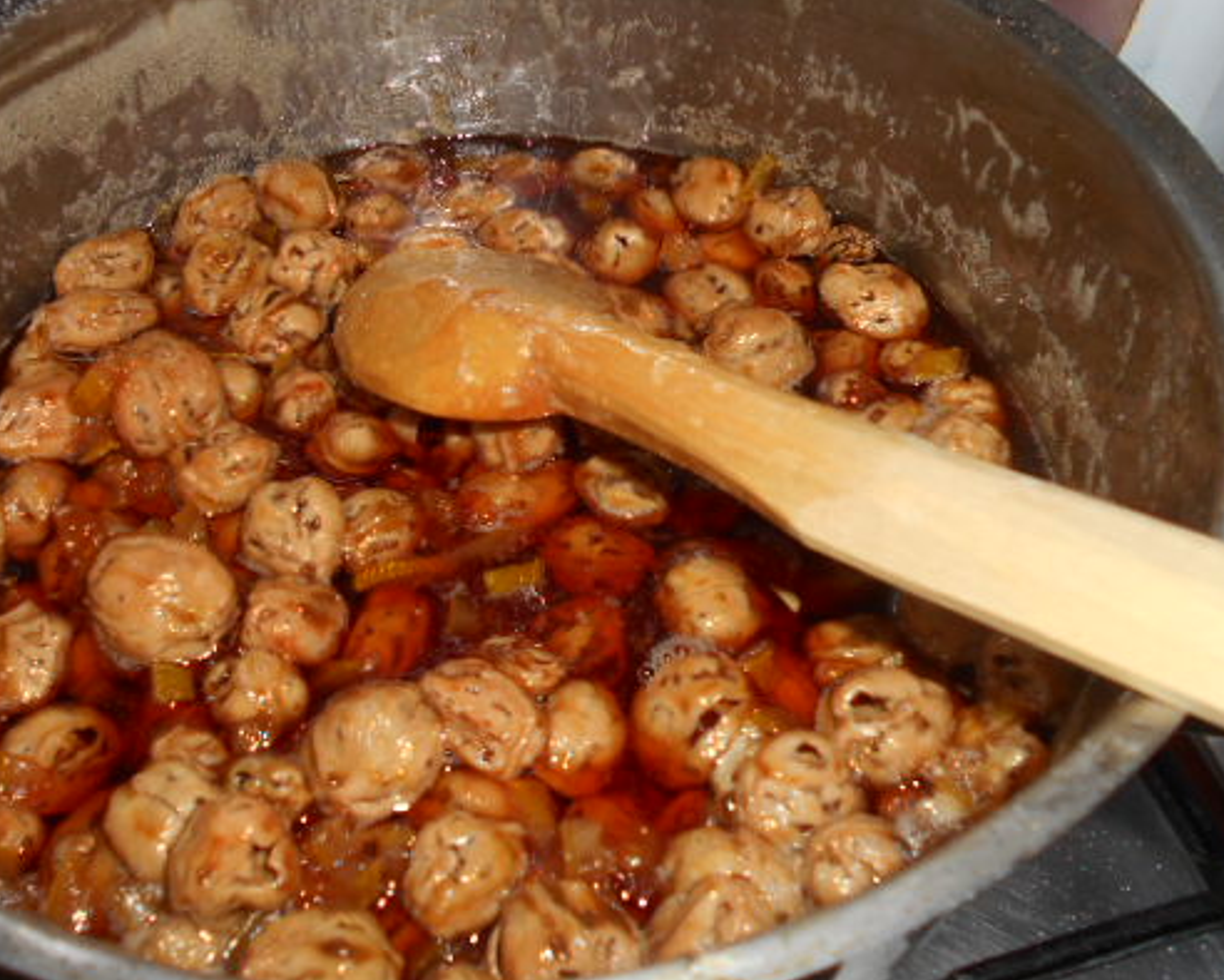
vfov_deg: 44.5
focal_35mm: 33
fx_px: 1196
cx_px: 535
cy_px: 433
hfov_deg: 54.0
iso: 80
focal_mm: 4.6
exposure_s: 1/25
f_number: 3.2
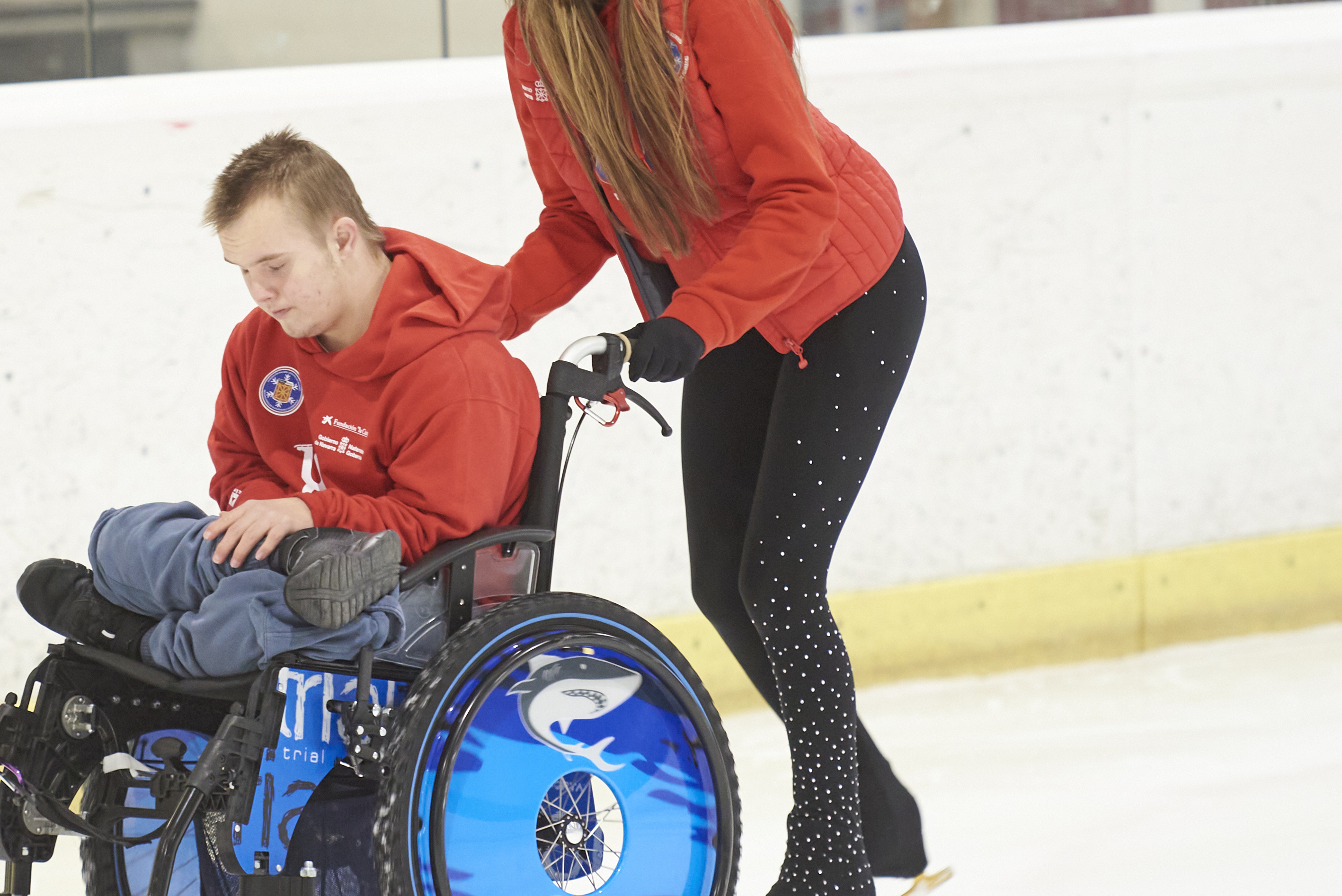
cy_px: 265
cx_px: 323
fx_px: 11634
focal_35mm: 312
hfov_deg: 6.6
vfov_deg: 4.4
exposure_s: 1/250
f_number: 2.8
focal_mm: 150
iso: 2500
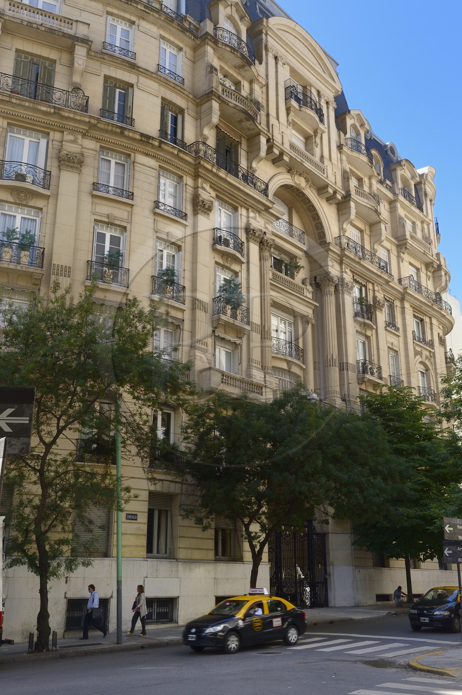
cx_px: 231
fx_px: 694
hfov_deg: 36.8
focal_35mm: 36
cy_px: 348
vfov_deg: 53.2
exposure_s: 1/80
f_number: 16
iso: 400
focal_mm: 36
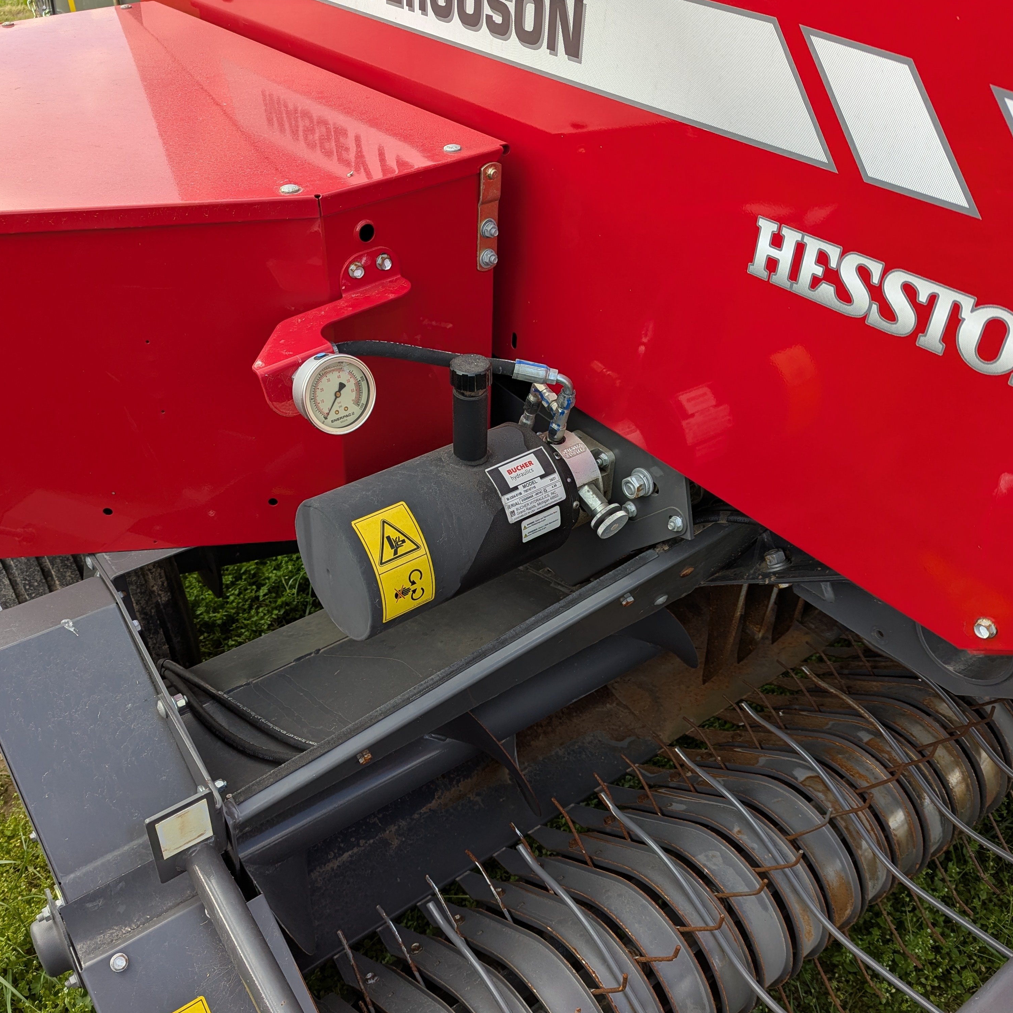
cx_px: 473
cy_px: 506
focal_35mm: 29
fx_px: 960
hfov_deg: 55.6
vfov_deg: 55.6
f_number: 1.85
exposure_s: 1/674
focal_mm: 6.81
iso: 44
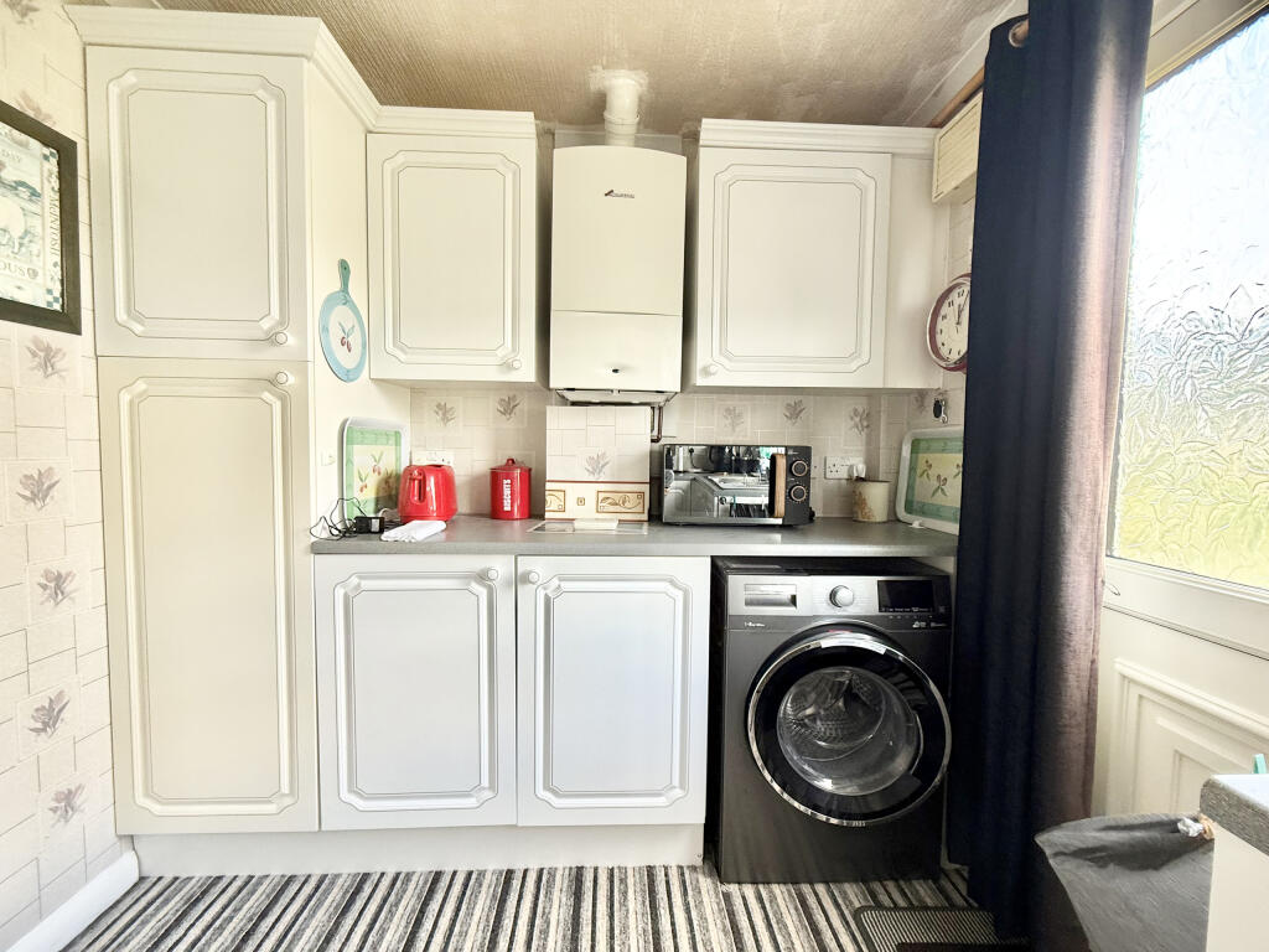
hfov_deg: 102.1
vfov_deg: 85.7
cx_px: 634
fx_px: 513
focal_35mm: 14
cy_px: 476
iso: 160
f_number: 2.2
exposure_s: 1/99
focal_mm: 2.22
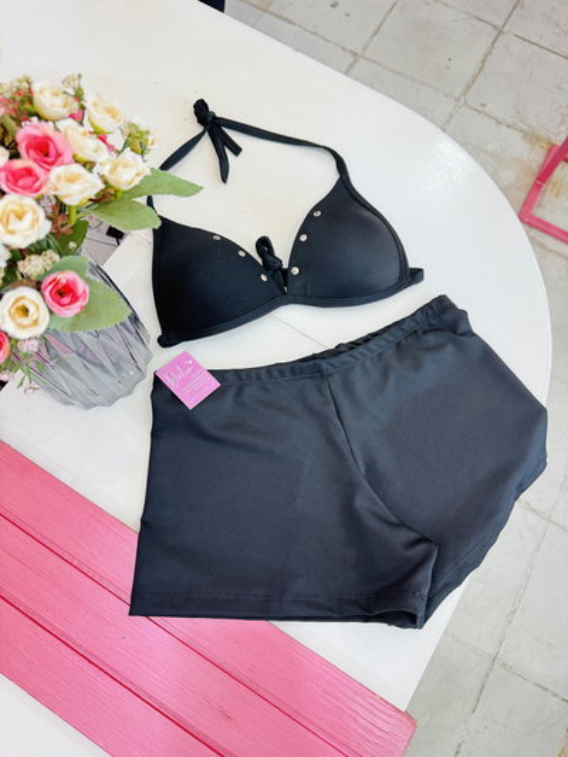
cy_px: 378
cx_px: 284
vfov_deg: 71.6
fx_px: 525
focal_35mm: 24
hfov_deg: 56.8
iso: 200
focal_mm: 6.76
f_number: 1.78
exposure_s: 1/100
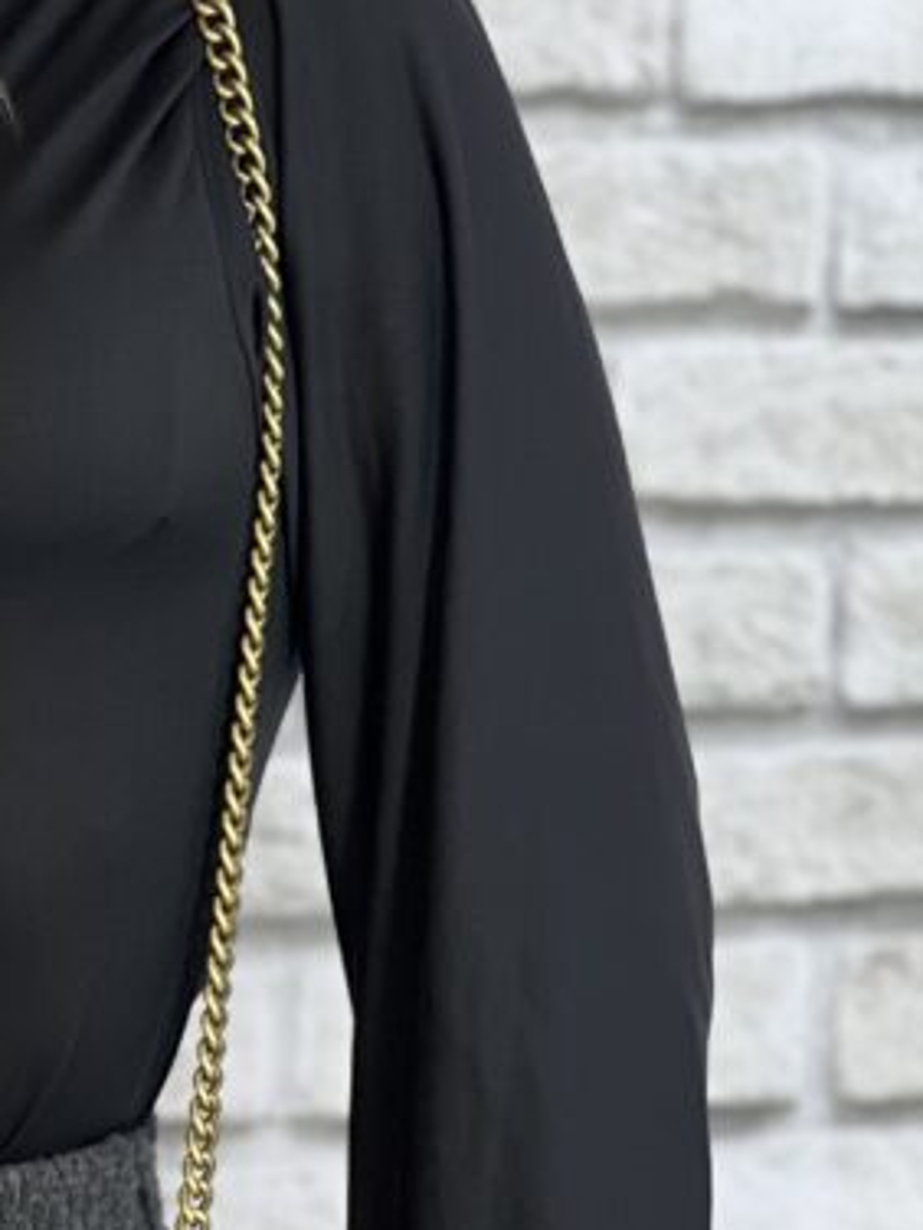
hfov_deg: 7.7
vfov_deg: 10.3
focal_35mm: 191
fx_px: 6790
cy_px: 316
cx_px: -216
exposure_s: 1/120
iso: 100
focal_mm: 9
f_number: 2.8
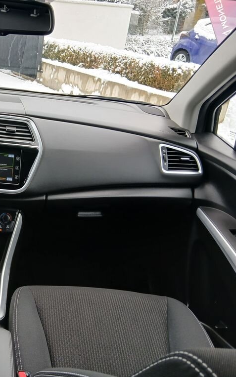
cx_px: -15
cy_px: 189
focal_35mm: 37
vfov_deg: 52.7
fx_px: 381
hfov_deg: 31.1
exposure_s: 1/50
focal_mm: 3.98
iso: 25
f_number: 1.8
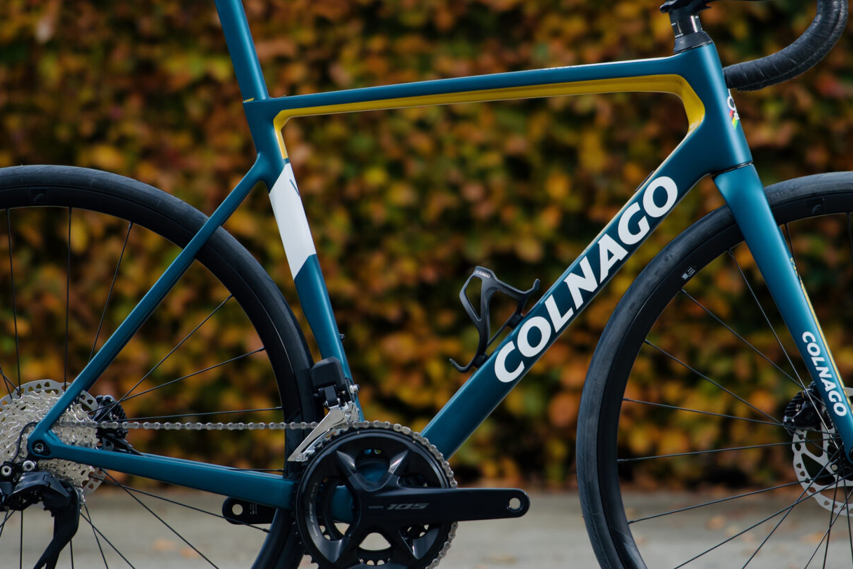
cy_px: 292
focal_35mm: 402
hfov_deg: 5.1
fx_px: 9526
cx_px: 468
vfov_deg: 3.4
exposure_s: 1/250
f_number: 4
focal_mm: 191
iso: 100
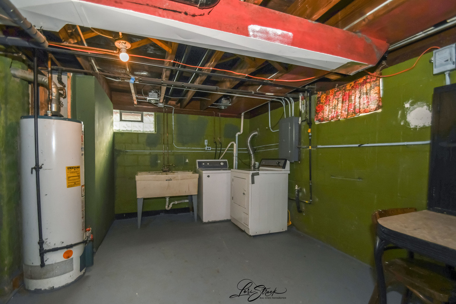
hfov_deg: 100.4
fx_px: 190
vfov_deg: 77.3
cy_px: 152
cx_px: 228
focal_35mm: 15
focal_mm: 10
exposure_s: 1/320
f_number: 8
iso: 400
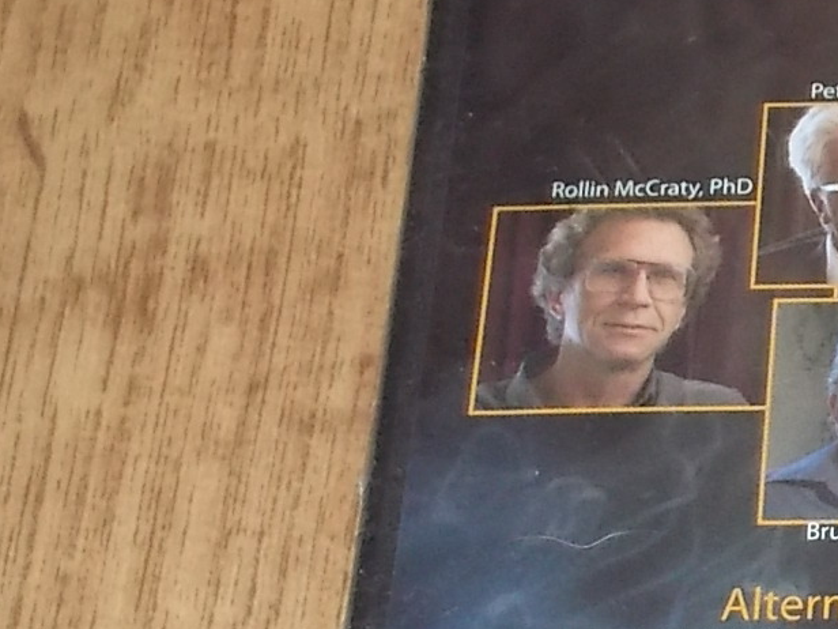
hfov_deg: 17.2
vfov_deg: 13.7
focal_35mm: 107
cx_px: 1124
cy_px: 553
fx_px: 2590
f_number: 3.3
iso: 200
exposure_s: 1/30
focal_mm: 4.1
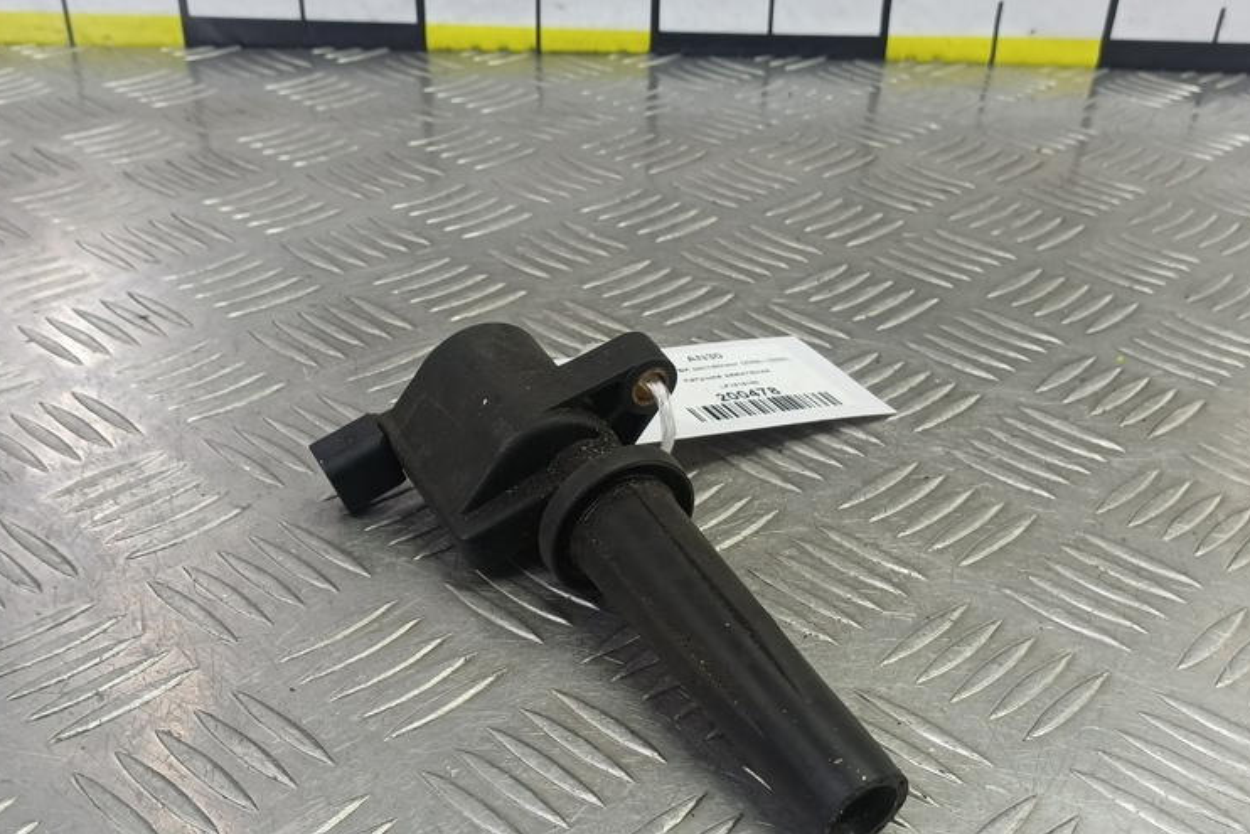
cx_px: 654
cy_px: 593
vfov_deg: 39.2
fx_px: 1146
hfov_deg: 57.2
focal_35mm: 33
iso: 132
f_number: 1.6
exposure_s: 1/50
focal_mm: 4.11
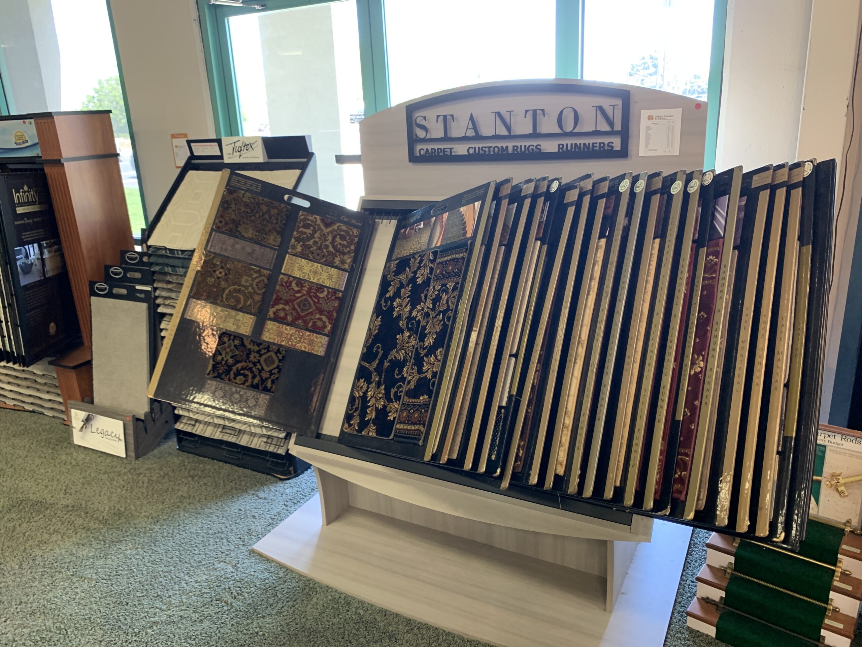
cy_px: 324
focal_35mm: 26
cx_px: 431
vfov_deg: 53.1
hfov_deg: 67.3
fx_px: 647
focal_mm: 4.25
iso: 250
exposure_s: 1/60
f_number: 1.8
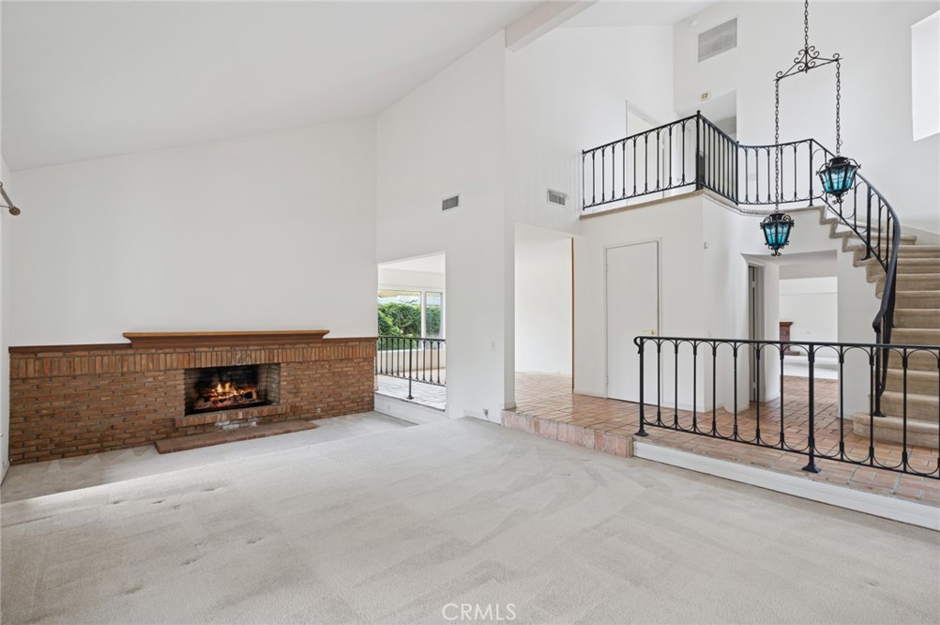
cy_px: 312
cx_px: 470
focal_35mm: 16
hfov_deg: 96.8
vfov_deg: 73.7
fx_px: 417
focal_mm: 16
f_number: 8
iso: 200
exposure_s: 1/5
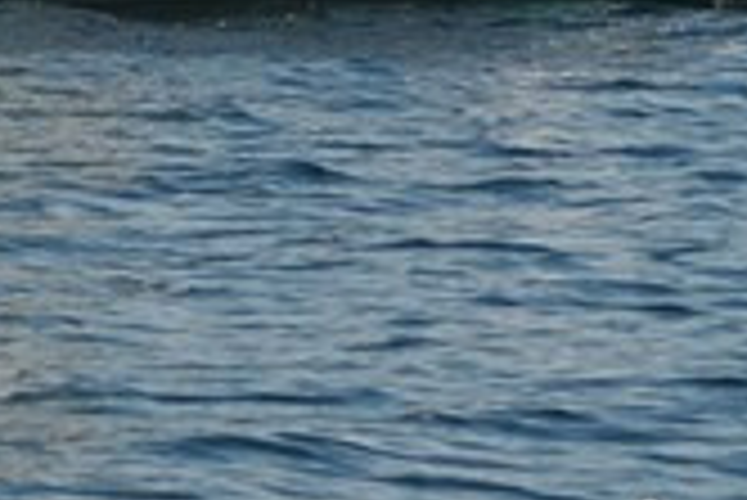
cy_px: -622
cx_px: -603
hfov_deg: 3.5
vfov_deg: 2.4
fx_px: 12087
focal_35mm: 582
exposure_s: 1/500
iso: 100
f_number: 5.6
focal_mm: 72
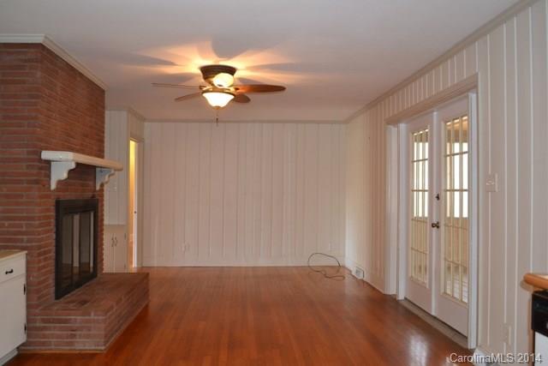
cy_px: 183
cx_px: 274
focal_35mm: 33
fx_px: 502
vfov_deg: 40.0
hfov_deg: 57.2
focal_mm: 22
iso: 1800
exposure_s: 1/60
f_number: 3.8
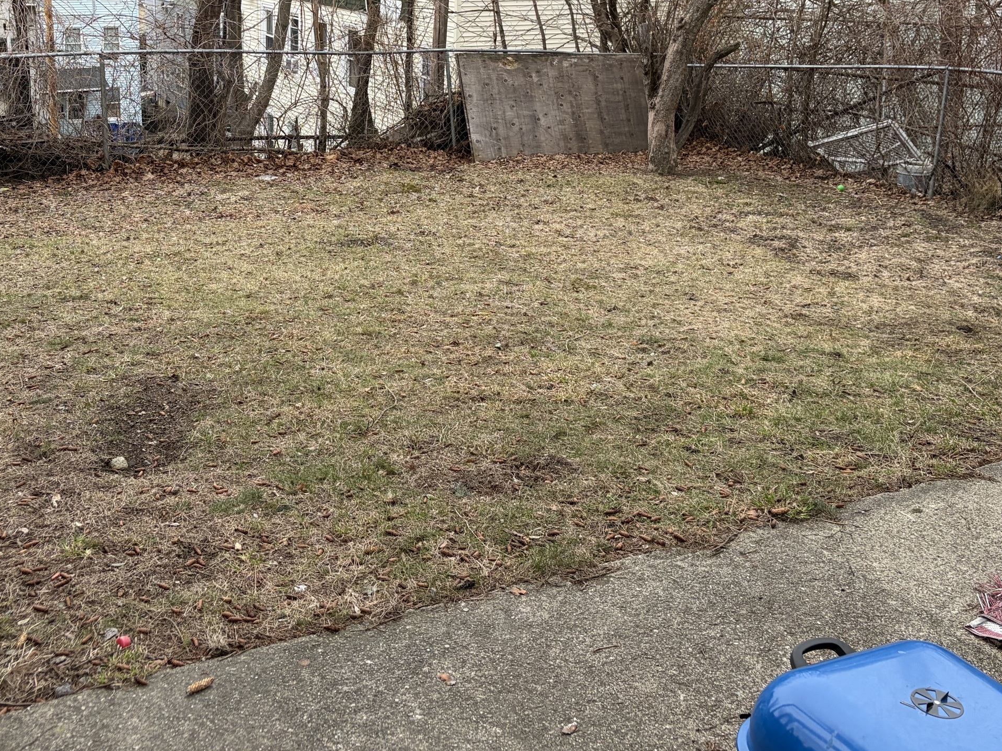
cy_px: 156
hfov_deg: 44.7
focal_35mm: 42
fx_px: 1216
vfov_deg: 33.4
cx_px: 445
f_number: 1.6
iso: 50
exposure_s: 1/933
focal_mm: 5.96
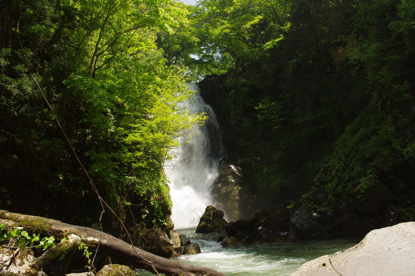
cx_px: 208
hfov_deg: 60.3
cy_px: 138
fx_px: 357
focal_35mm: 31
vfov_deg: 42.2
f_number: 10
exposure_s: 1/125
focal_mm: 21
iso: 200
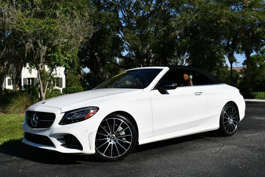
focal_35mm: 44
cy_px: 88
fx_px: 324
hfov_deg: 44.5
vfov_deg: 30.6
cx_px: 132
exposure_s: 1/400
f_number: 10
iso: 100
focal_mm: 22
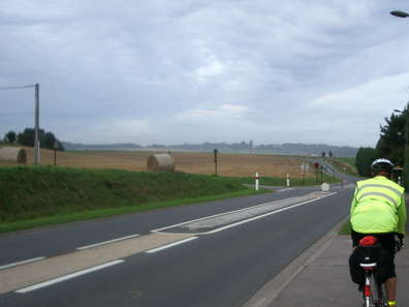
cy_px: 208
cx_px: 293
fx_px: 626
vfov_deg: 27.3
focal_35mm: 53
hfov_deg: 35.6
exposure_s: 1/100
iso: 100
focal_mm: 5.8
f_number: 2.6
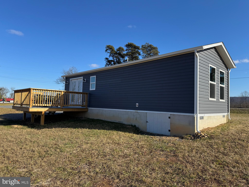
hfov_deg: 71.6
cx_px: 124
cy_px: 94
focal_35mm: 24
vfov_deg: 56.8
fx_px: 173
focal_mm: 6.76
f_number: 1.78
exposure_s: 1/3597
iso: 80
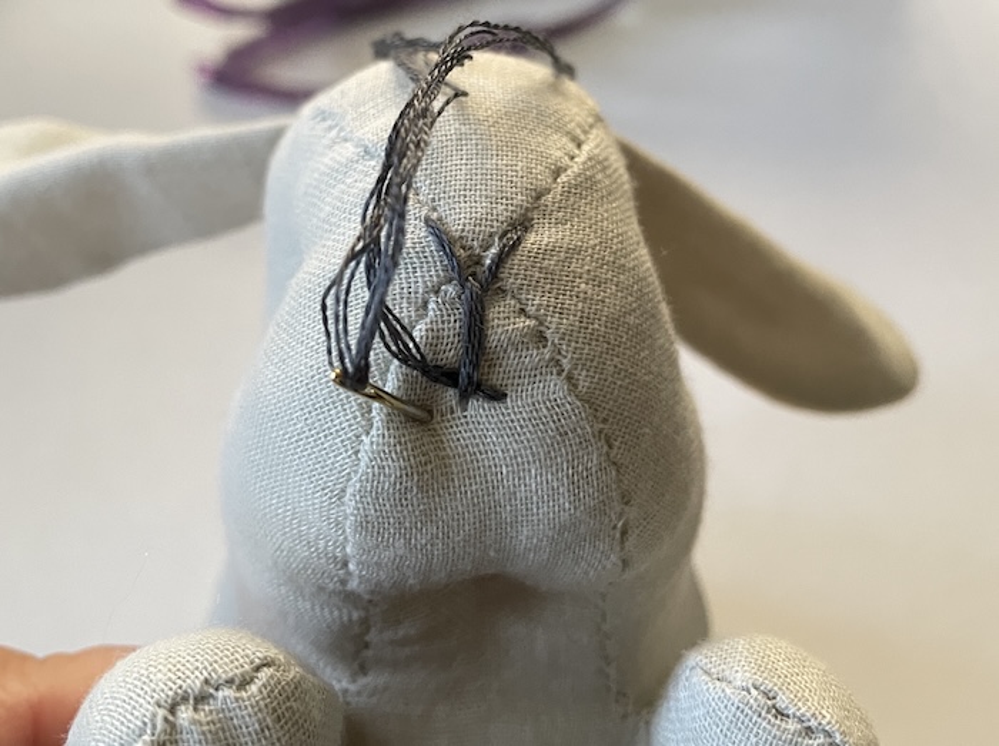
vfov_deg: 53.0
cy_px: 373
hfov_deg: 67.4
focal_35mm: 26
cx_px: 500
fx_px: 749
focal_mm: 4.2
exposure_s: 1/50
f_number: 1.6
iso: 400
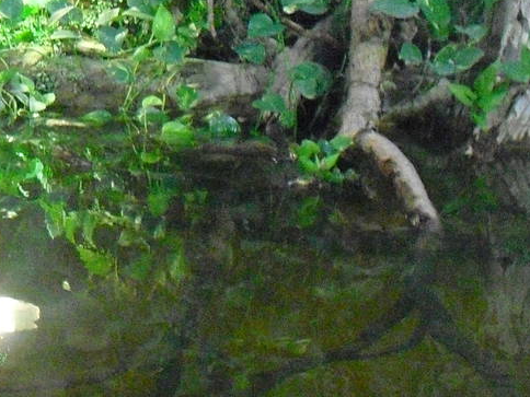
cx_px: -157
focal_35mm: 119
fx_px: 1822
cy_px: 12
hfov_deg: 15.7
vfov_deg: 12.3
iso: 800
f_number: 3.1
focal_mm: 6.3
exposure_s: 1/50
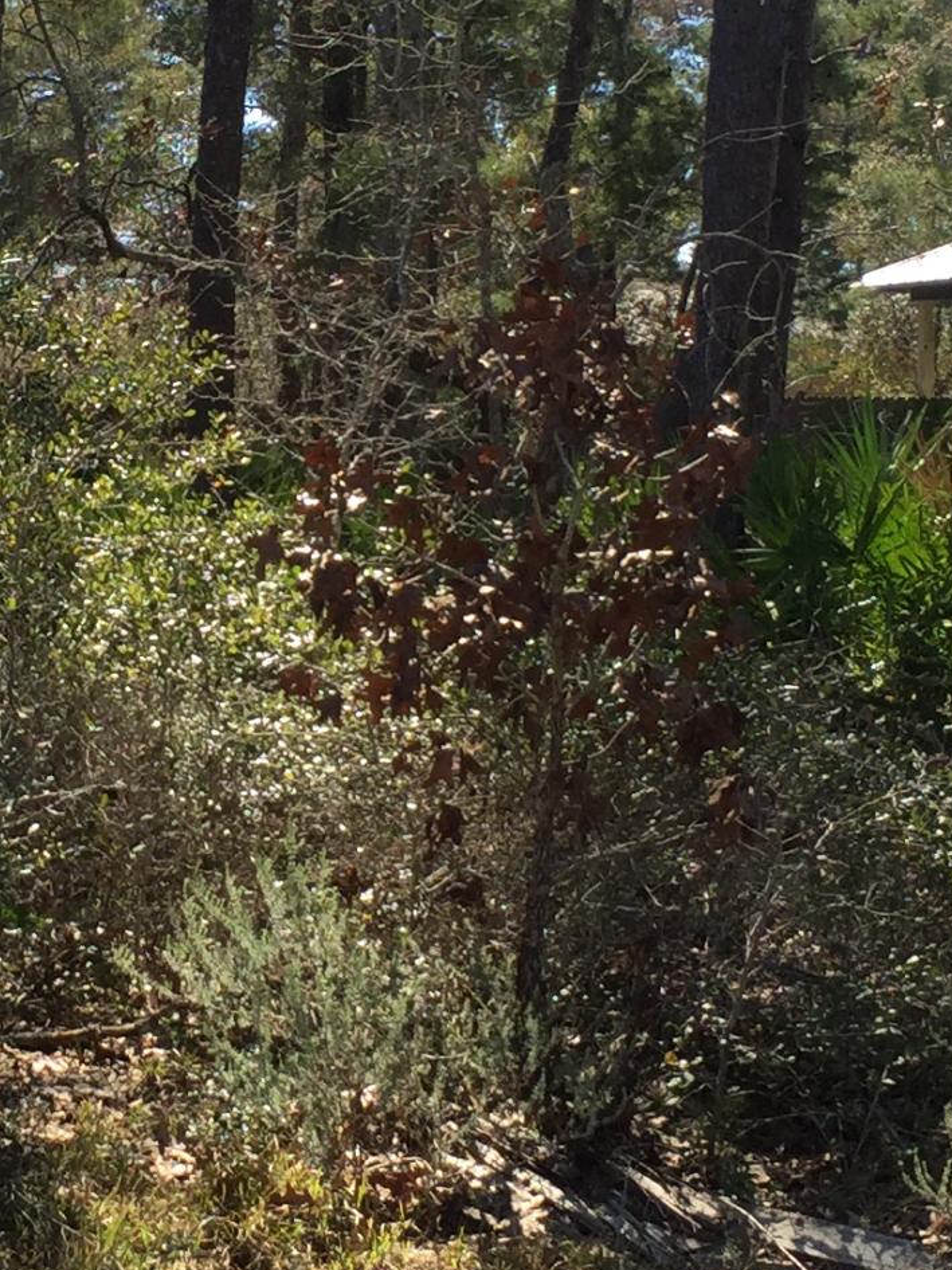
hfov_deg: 15.9
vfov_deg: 21.3
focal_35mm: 92
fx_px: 3375
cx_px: 188
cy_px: 458
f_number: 2.2
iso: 32
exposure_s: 1/670
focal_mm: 4.15
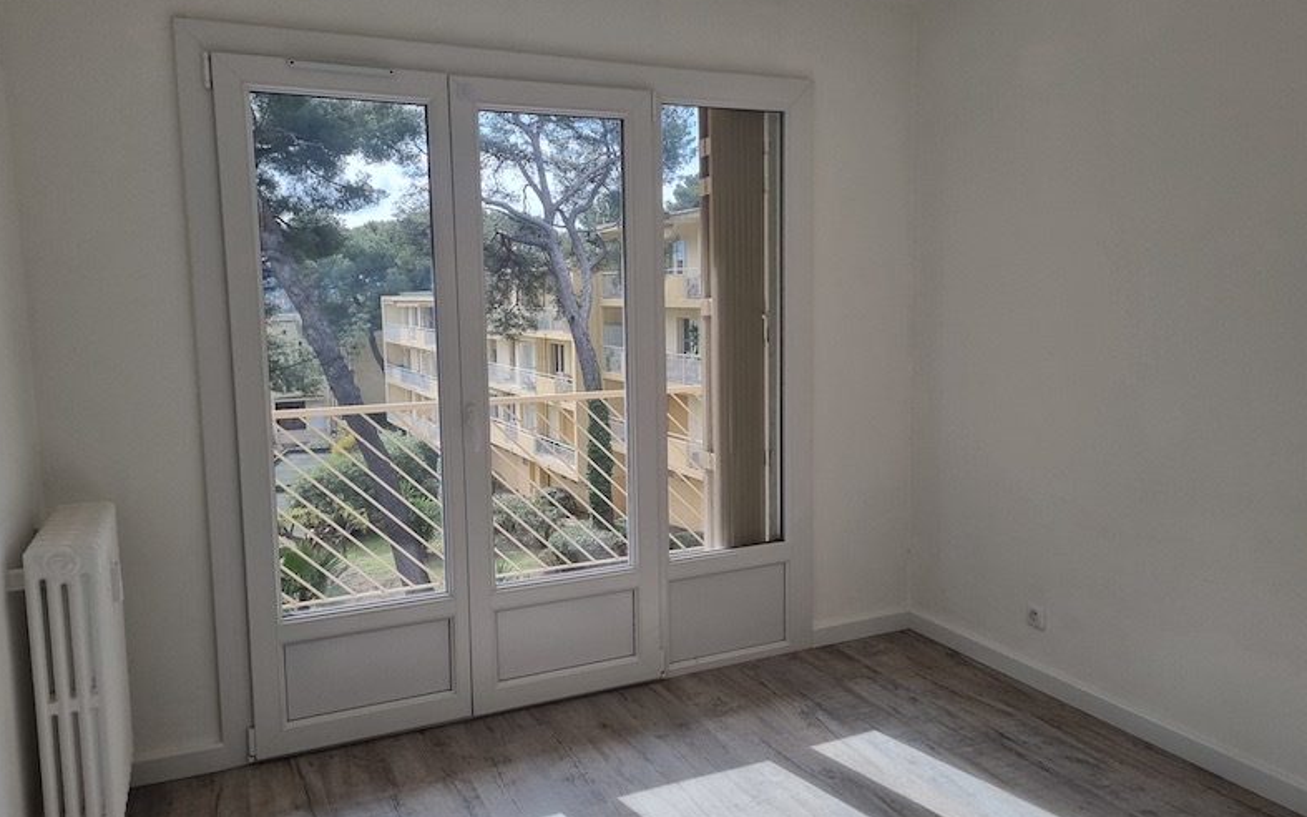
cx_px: 656
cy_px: 420
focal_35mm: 28
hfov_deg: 66.5
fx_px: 997
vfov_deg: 44.5
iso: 50
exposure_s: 1/660
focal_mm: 5.4
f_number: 1.8
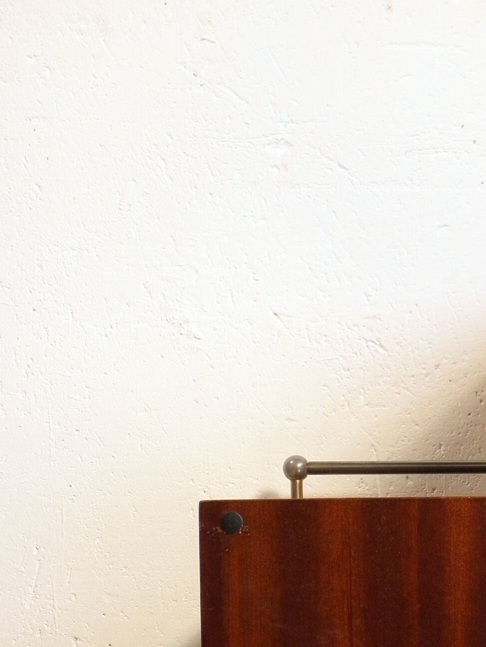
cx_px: 467
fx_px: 1217
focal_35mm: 65
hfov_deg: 21.9
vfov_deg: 28.4
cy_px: 615
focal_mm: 5.9
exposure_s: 1/30
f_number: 3.6
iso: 200
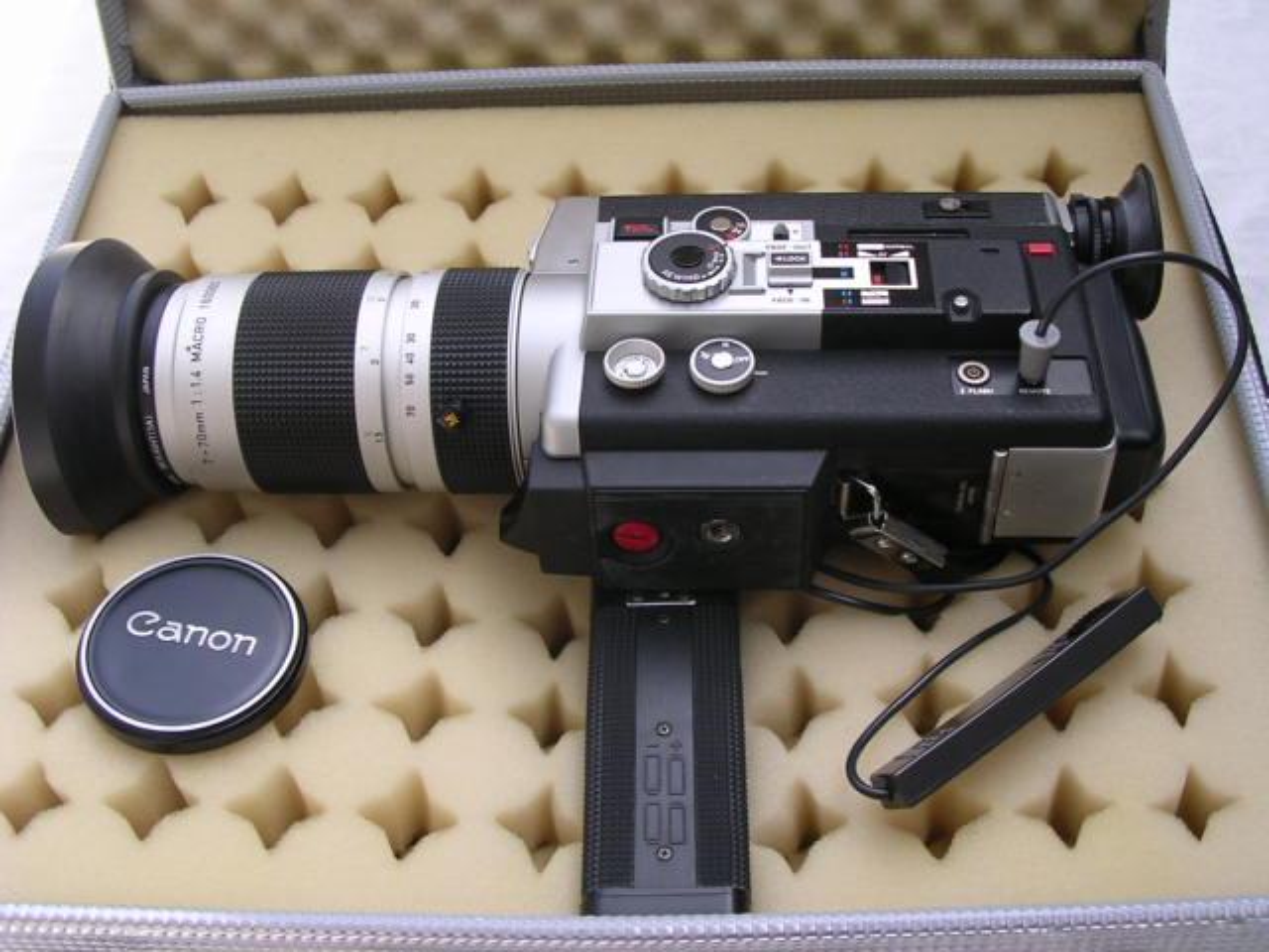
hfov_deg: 49.0
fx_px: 1393
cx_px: 634
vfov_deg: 37.7
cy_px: 476
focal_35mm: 38
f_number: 2.8
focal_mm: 5.8
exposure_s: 1/258
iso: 100
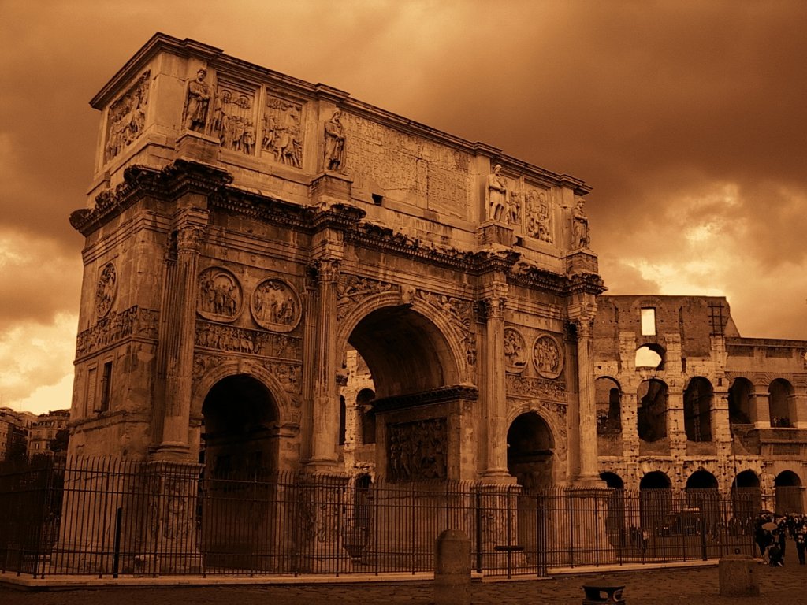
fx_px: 886
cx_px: 404
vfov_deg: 37.7
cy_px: 302
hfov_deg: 49.0
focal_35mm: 38
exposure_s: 1/250
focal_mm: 5.8
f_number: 4.8
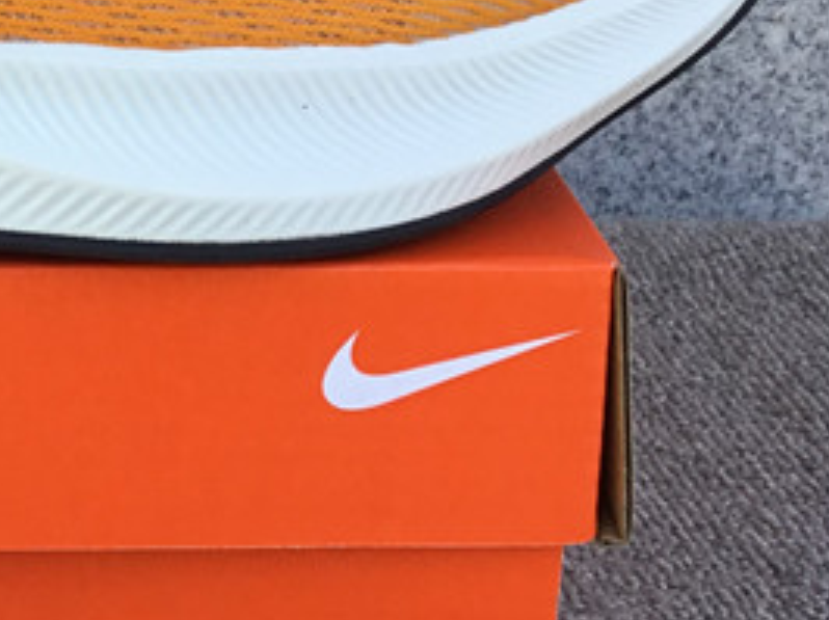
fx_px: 2512
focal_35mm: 105
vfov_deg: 13.9
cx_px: -218
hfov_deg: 17.7
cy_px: 51
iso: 25
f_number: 2.4
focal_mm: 3.3
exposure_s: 1/191
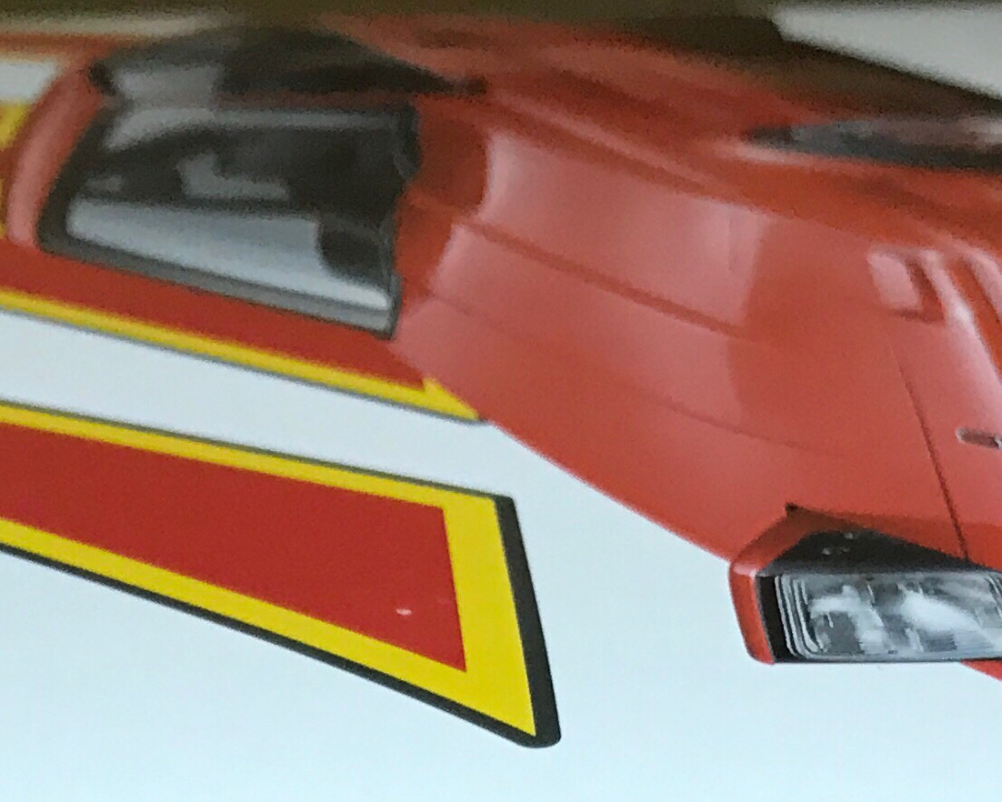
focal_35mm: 100
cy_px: 1372
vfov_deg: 13.9
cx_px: 376
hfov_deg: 19.1
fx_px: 2966
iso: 40
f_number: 1.8
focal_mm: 3.99
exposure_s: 1/20
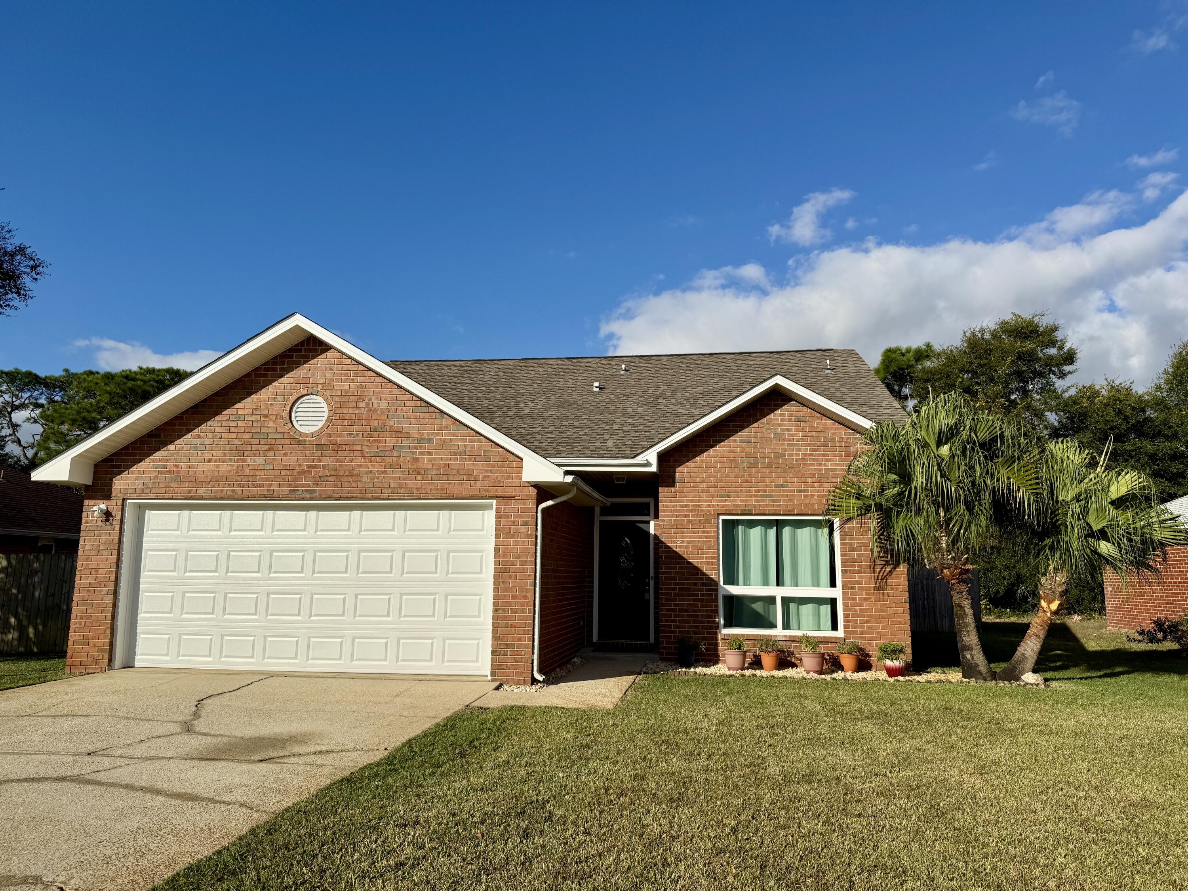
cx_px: 594
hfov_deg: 71.6
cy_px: 446
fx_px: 824
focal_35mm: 24
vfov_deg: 56.8
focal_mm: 6.76
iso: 80
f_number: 1.78
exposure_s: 1/8130
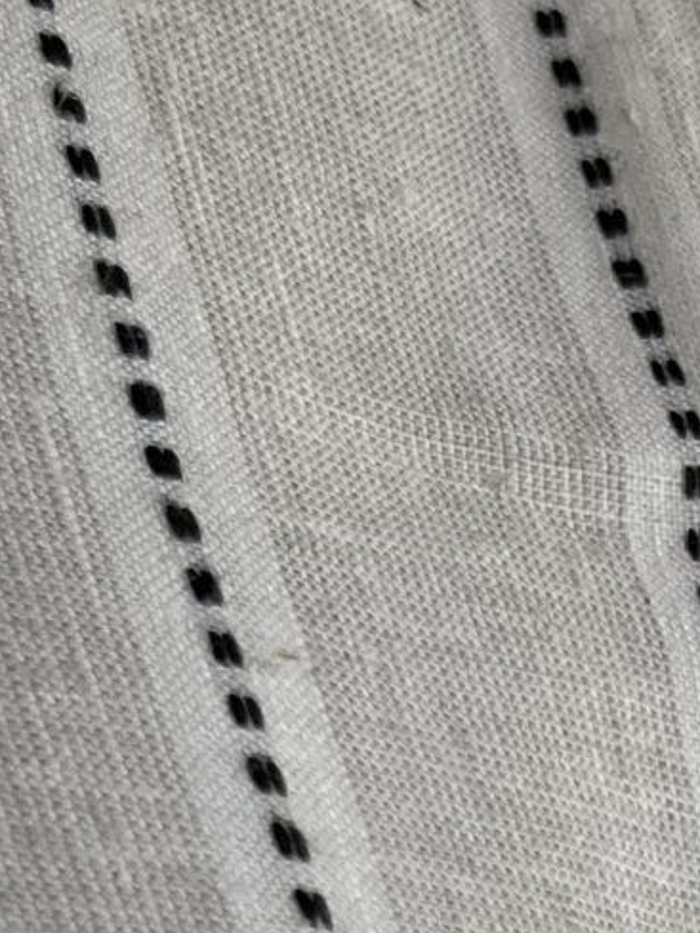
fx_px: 3665
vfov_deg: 12.9
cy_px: 1765
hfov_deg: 10.5
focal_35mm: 136
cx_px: 1122
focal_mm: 5.1
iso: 32
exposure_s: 1/122
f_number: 1.6
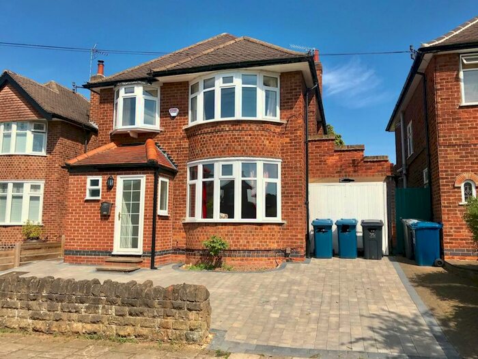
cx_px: 239
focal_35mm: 28
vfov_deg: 49.7
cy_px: 180
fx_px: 387
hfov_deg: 63.4
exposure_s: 1/3195
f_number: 1.8
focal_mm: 3.99
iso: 20
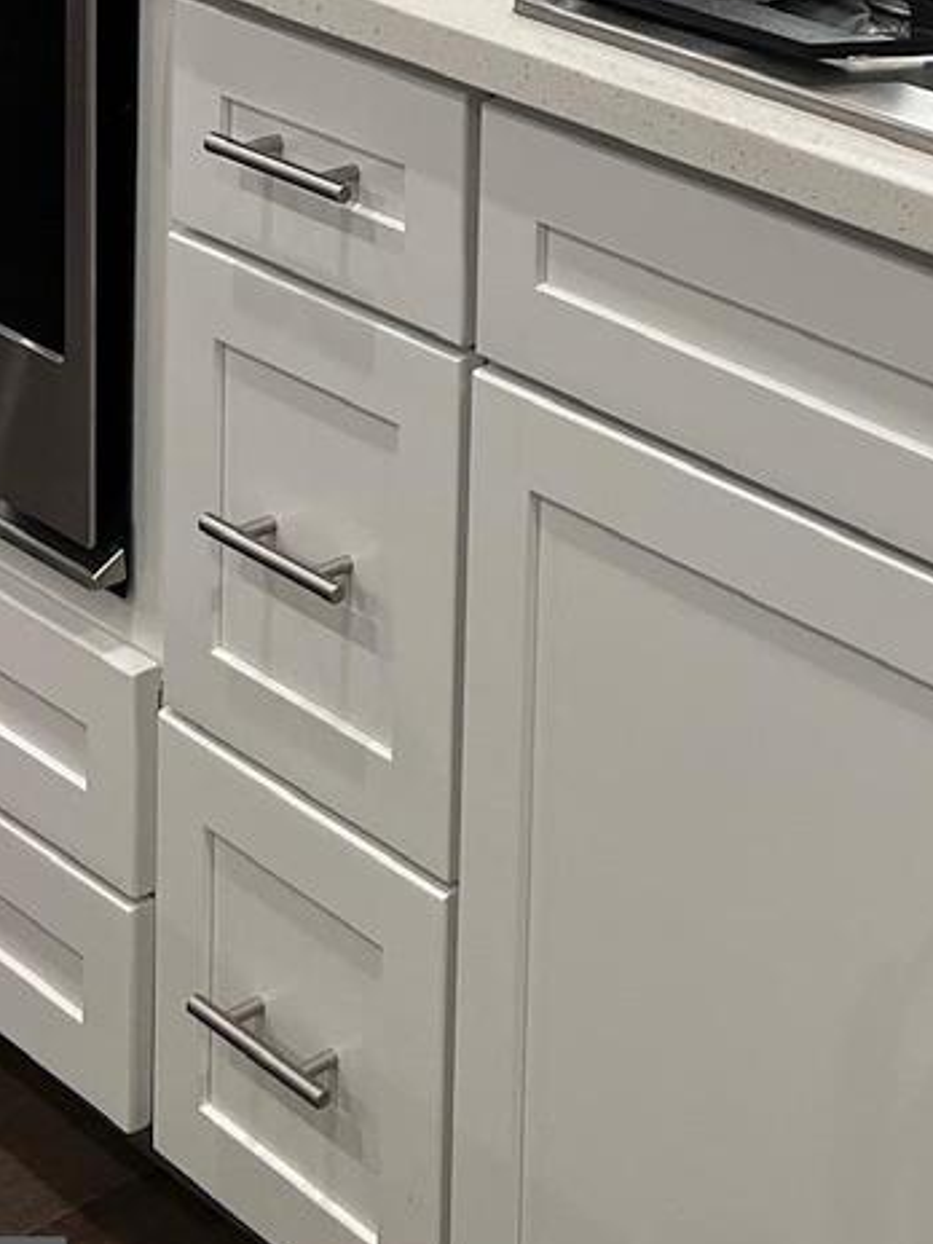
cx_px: 941
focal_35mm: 86
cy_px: -603
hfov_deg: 16.8
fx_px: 3091
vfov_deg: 19.8
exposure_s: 1/120
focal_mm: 5.7
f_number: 1.5
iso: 100
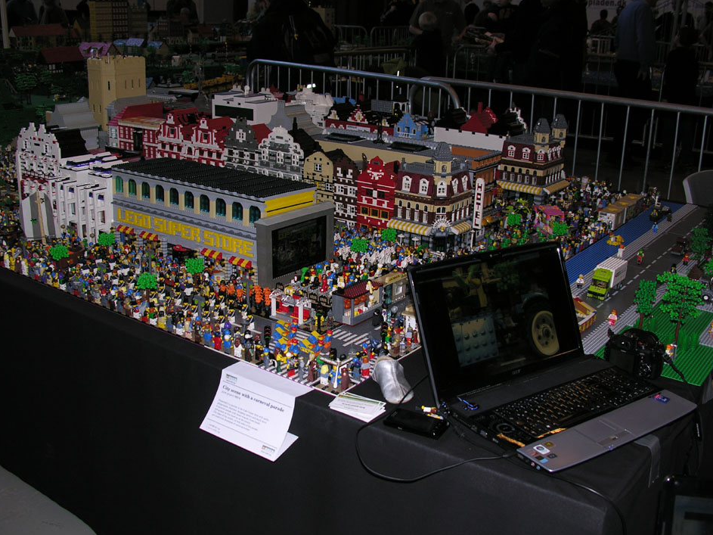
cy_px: 277
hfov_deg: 49.0
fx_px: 783
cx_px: 343
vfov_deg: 37.7
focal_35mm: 38
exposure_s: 1/60.1
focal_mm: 8.9
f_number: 2.8
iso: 50
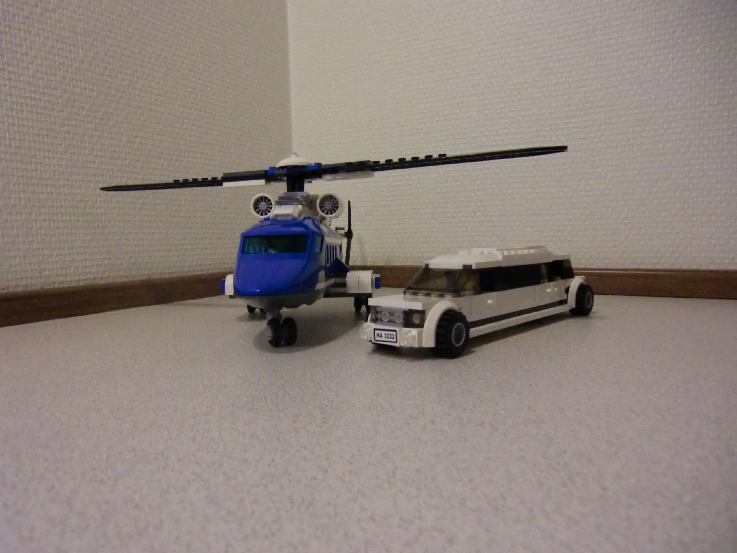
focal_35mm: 24
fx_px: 511
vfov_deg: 56.8
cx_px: 368
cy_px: 276
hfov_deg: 71.6
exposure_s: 1/60
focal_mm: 4.3
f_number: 3.2
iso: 640
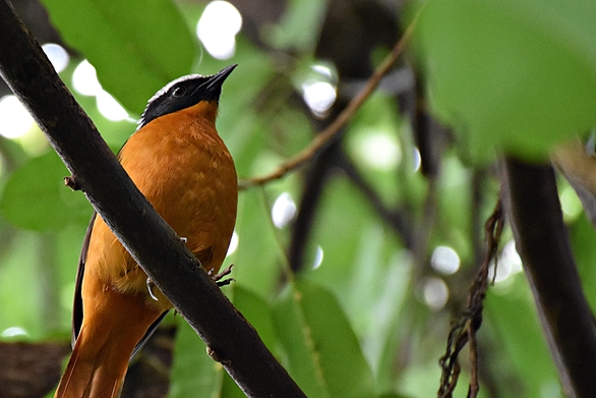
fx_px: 6077
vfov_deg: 3.7
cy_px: 257
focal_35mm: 367
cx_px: 148
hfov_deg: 5.6
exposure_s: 1/125
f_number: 5.6
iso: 3600
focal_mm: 140
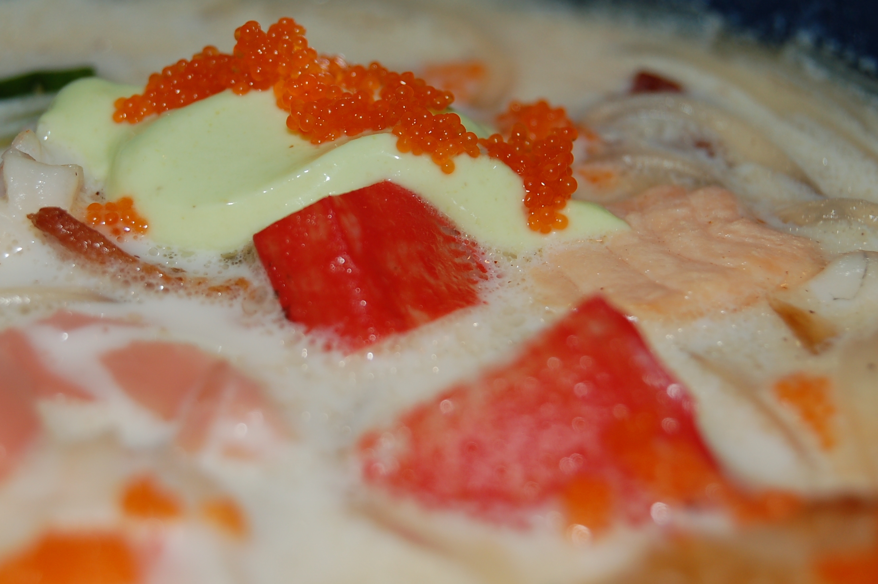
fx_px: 2746
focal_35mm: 113
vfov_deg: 12.1
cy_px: 223
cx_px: 321
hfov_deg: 18.1
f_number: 5.6
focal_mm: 55
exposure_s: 1/125
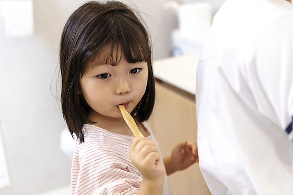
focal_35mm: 60
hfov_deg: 33.4
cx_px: 146
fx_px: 488
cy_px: 98
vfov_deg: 22.6
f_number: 2.8
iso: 400
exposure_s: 1/80
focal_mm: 60
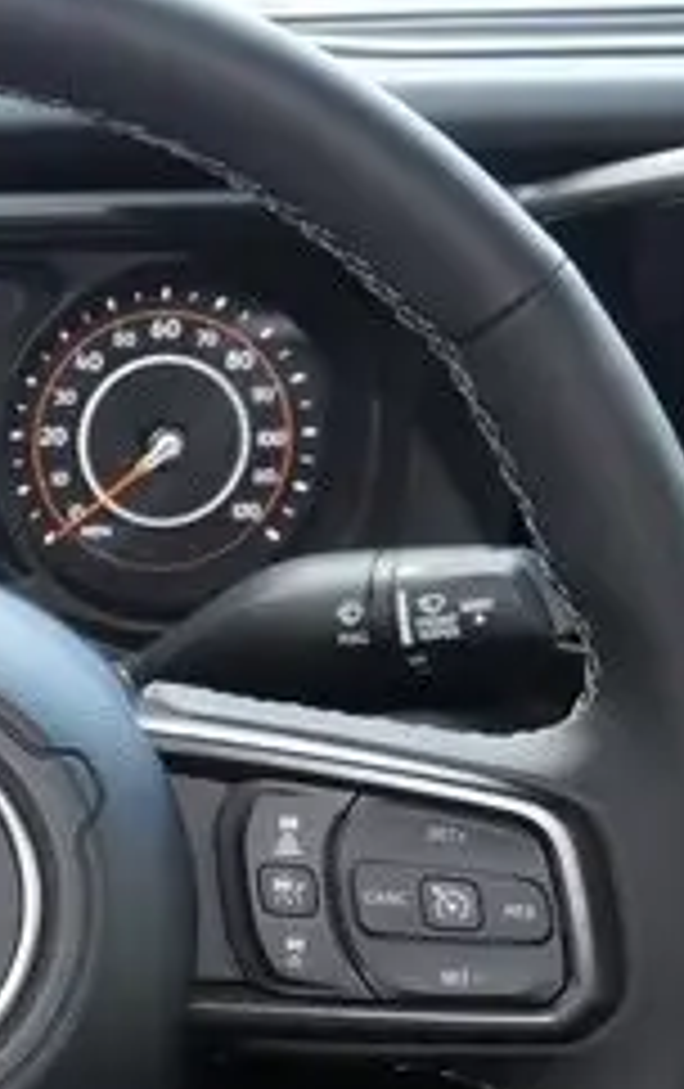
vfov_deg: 24.4
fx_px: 2496
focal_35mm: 84
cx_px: -207
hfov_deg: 14.9
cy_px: 799
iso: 800
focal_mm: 15
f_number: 5
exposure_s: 1/60
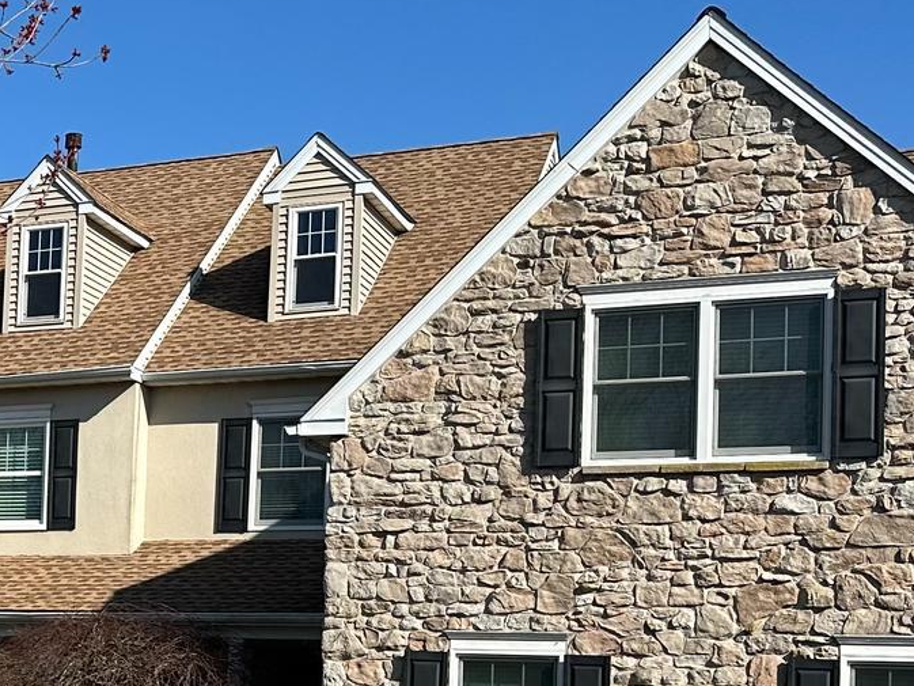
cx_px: -244
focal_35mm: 73
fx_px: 1928
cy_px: 610
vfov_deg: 19.8
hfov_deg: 23.8
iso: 80
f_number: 1.78
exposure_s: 1/4348
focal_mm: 6.86
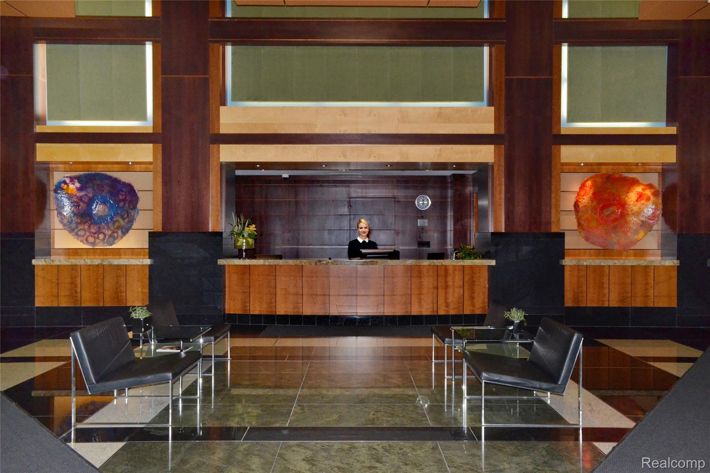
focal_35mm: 27
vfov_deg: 47.9
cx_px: 355
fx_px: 532
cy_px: 236
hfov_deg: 67.4
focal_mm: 18
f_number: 7.1
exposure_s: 1/125
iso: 1600
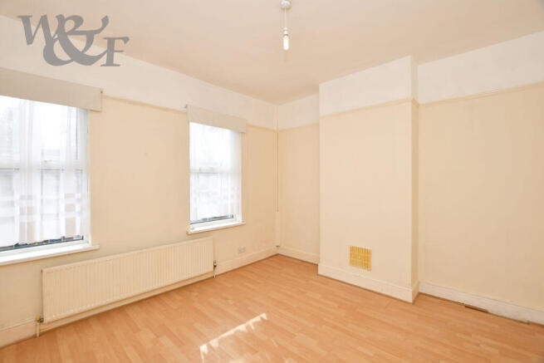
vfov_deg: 77.4
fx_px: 227
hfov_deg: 100.4
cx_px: 272
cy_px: 182
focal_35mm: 15
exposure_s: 1/125
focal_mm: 10
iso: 125
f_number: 5.6
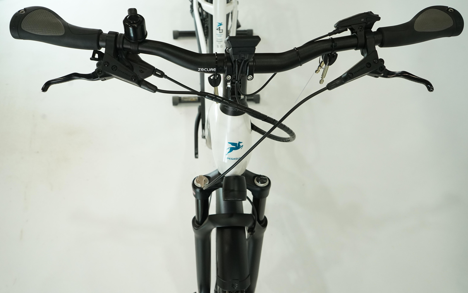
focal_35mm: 32
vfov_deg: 39.4
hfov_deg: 59.7
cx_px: 234
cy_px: 156
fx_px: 408
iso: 1600
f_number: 6.3
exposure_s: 1/200
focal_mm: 31
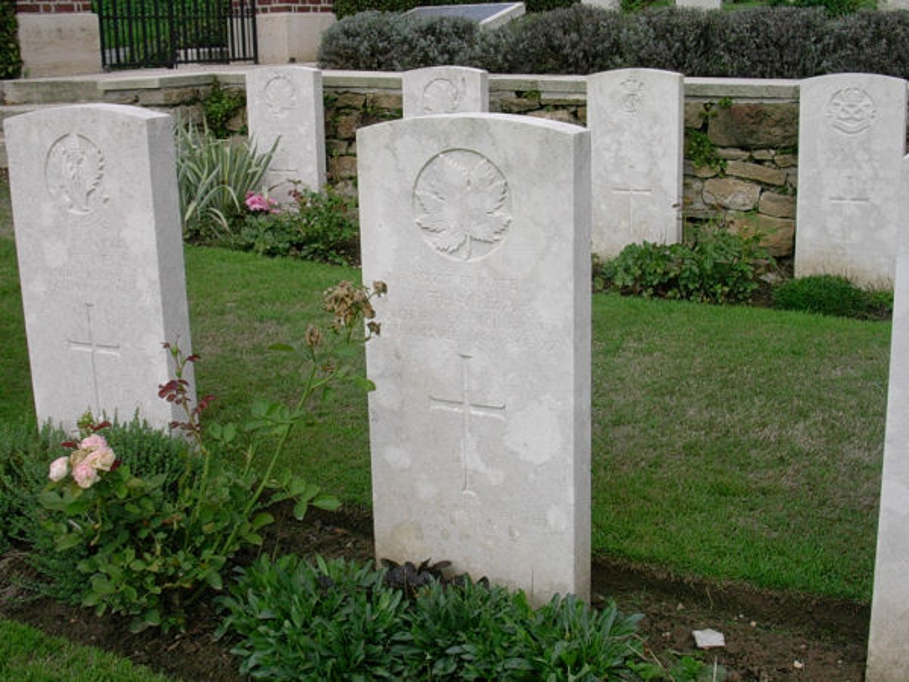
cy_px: 341
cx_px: 454
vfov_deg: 32.2
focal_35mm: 45
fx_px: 1182
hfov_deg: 42.1
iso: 70
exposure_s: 1/287
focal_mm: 6.7
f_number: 5.8
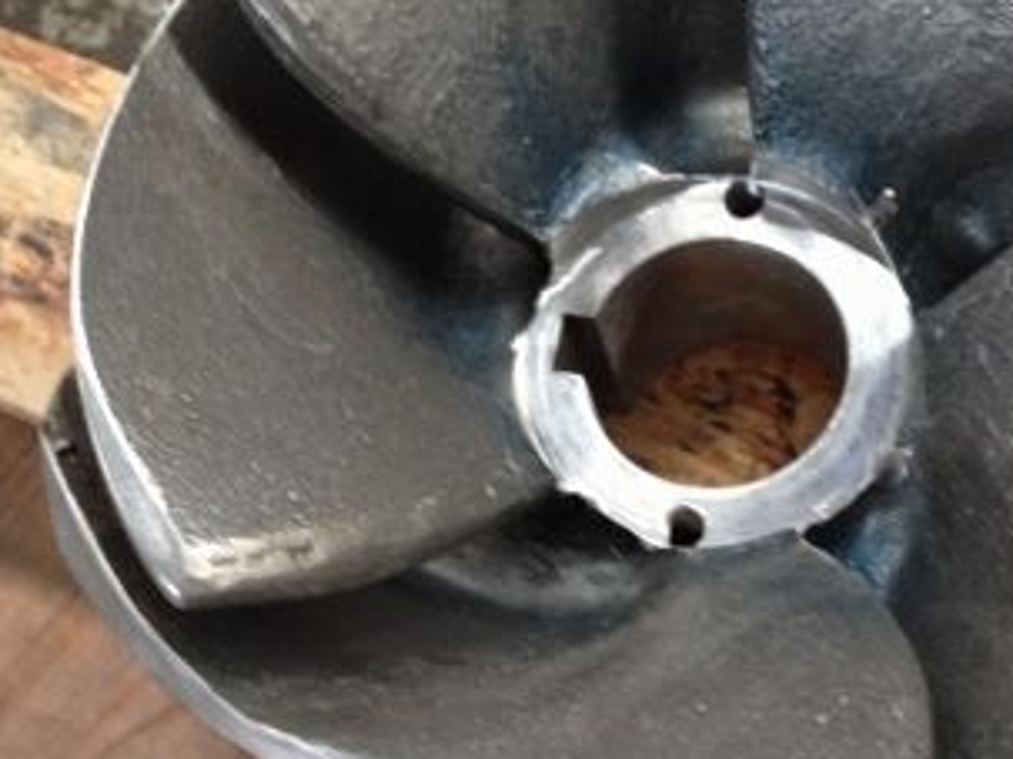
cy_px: 398
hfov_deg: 26.3
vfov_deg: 19.9
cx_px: 635
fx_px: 2165
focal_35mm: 74
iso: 100
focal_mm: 4.28
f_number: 2.4
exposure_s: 1/20
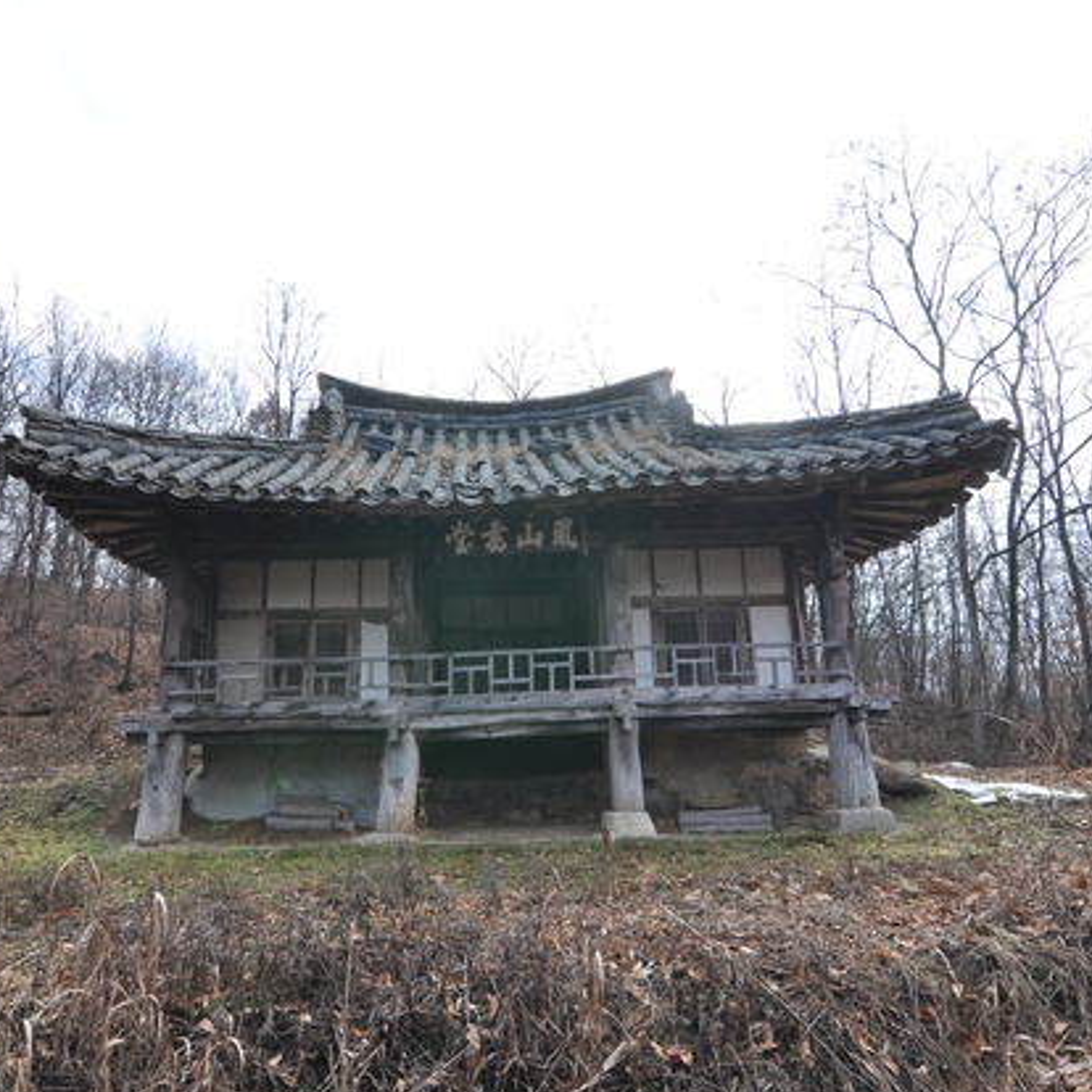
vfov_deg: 70.5
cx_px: 509
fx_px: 773
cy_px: 547
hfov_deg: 70.4
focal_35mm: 22
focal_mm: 11
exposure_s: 1/200
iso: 200
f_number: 7.1
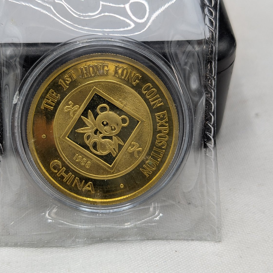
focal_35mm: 58
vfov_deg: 29.6
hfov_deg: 29.5
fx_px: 518
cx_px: 121
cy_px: 136
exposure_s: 1/183
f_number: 1.68
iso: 18
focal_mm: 6.9
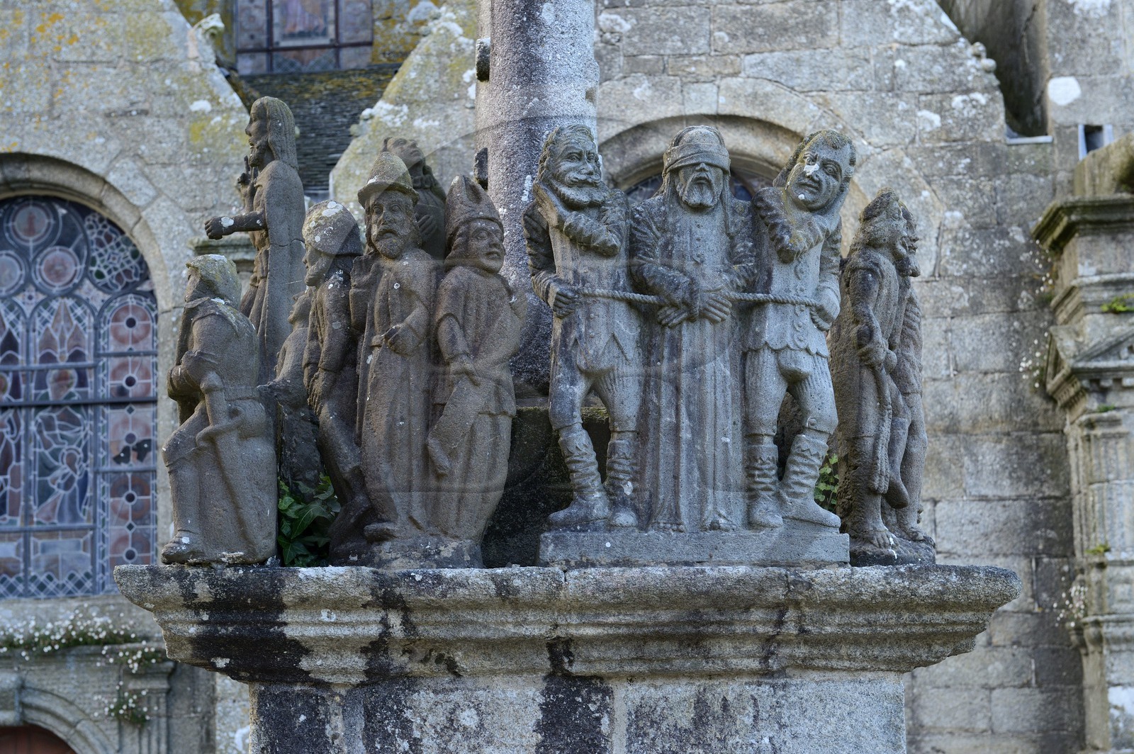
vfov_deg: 19.4
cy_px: 377
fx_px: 2203
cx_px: 567
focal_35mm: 70
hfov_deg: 28.9
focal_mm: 70
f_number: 8
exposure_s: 1/100
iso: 800
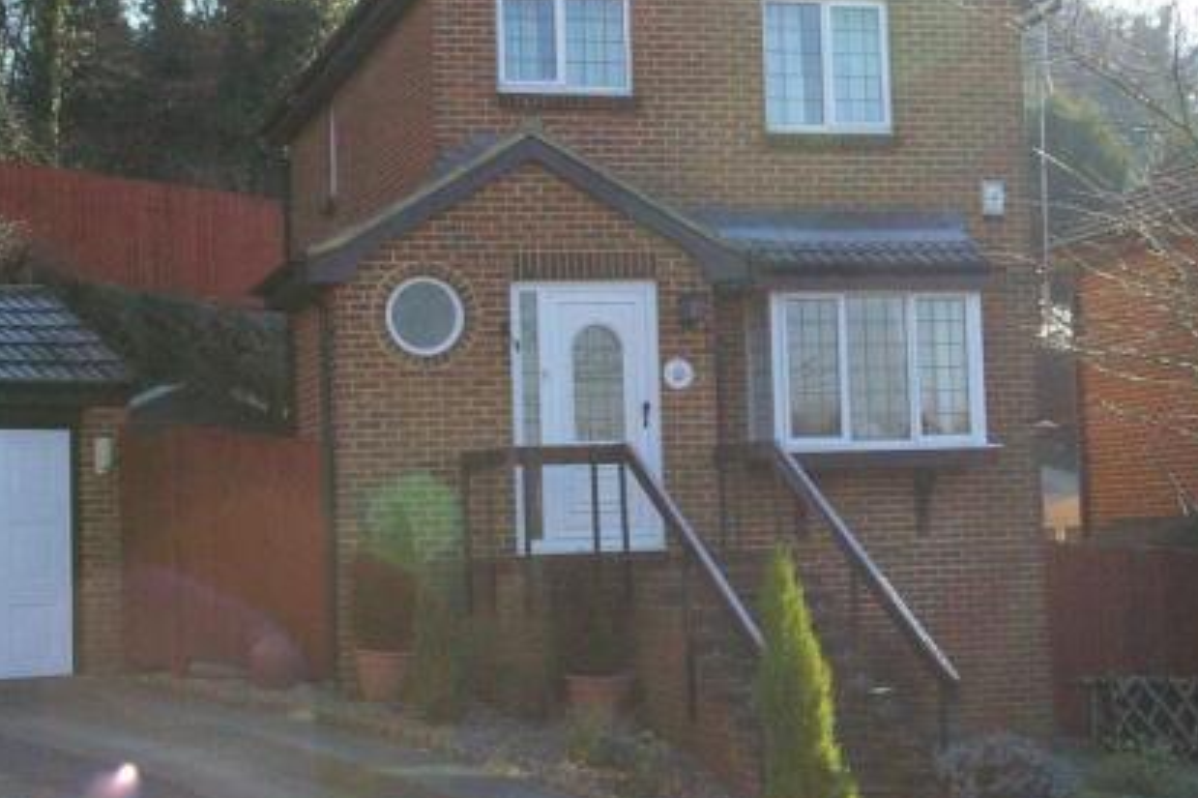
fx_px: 2455
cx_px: 564
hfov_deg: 27.4
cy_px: 315
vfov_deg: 18.4
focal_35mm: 74
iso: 1600
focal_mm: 31
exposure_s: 1/1000
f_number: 9.5
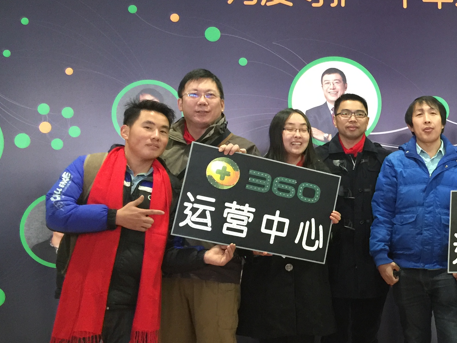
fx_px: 779
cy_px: 206
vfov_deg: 24.8
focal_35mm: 59
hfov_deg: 30.6
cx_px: 446
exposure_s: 1/8
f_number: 2.2
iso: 125
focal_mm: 4.15
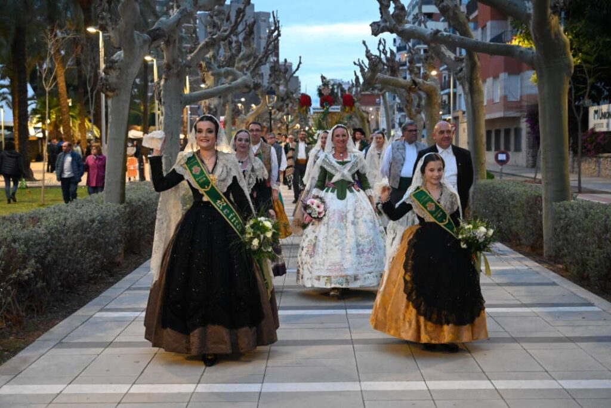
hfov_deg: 39.6
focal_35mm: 50
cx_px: 306
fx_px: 849
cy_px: 204
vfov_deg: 27.0
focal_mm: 50
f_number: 4
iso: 10000
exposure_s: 1/200
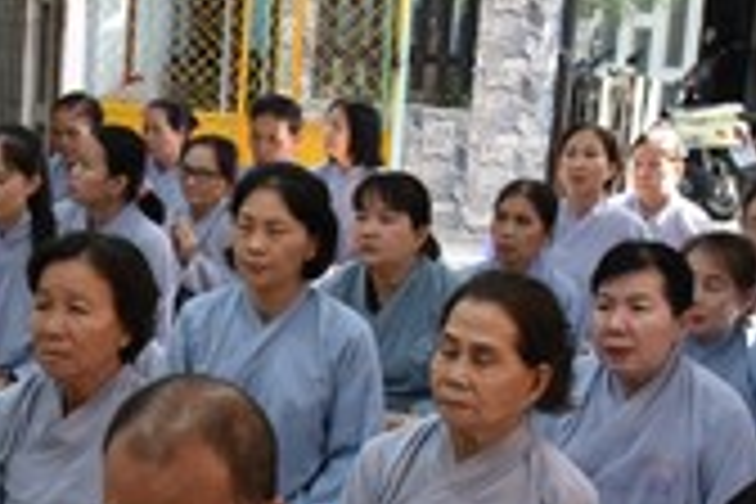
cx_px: 144
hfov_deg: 21.6
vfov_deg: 14.5
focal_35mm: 93
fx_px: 1953
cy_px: 459
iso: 1600
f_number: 5.6
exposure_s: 1/125
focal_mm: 24
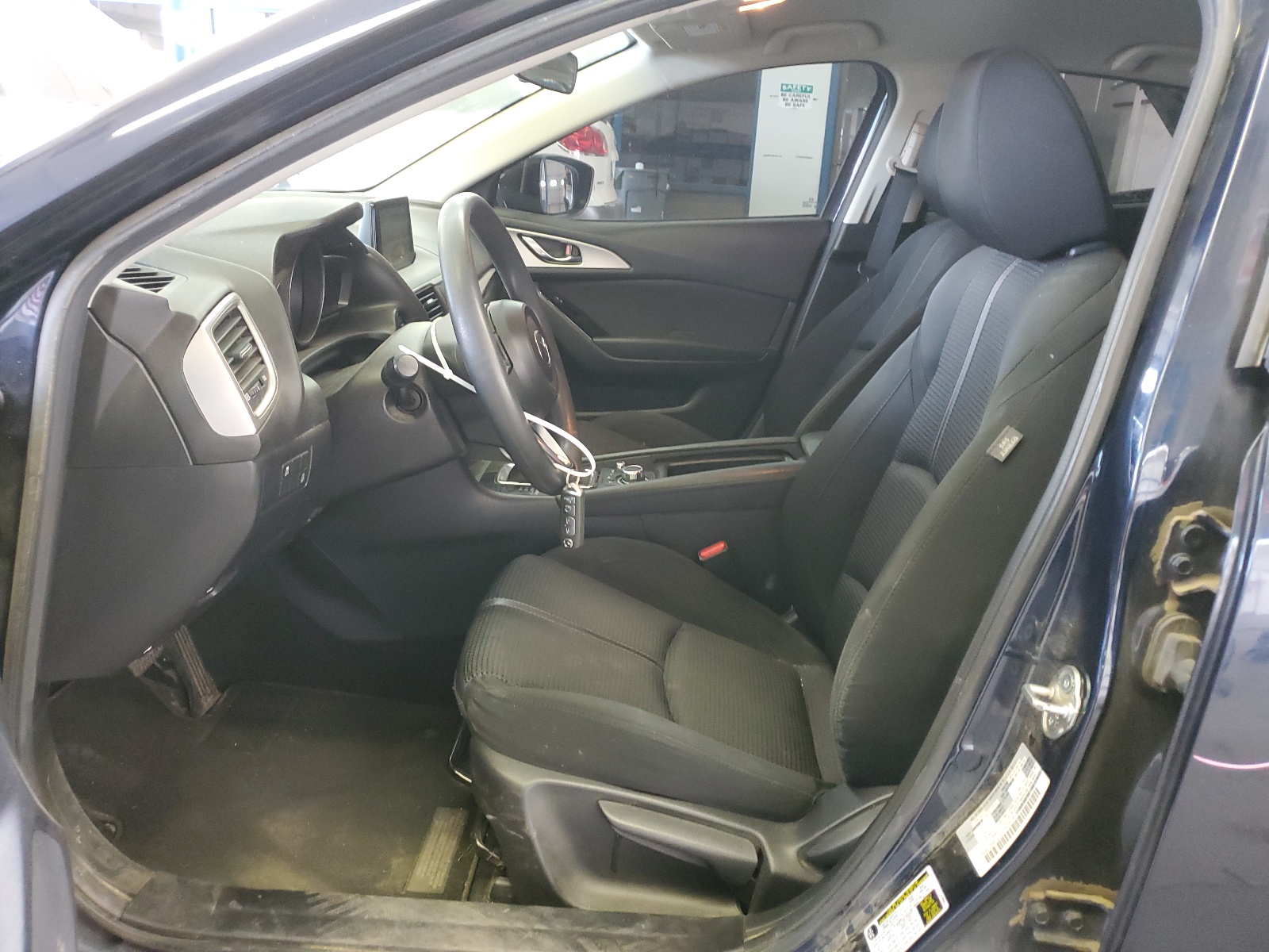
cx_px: 634
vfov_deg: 53.1
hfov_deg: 67.3
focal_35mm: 26
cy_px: 476
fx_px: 953
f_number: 1.5
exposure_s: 1/40
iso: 317
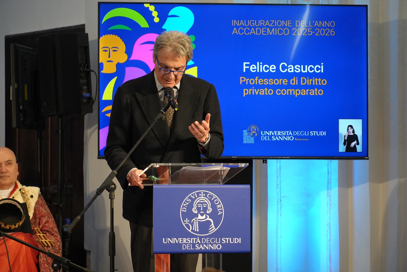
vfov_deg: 6.8
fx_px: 2289
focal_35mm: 202
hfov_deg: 10.2
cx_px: 204
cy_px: 136
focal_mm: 135
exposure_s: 1/250
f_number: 5.6
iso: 2500
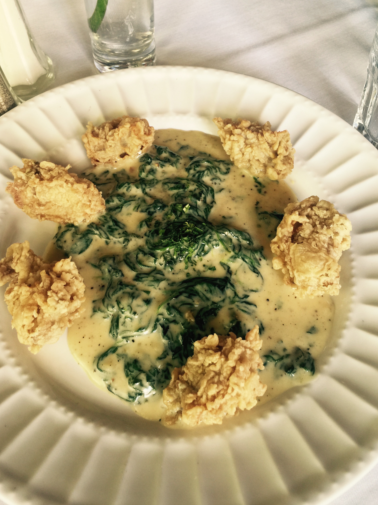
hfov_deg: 45.4
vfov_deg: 58.3
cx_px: 183
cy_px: 237
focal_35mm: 31
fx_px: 451
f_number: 2.2
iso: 32
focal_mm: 4.15
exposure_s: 1/30
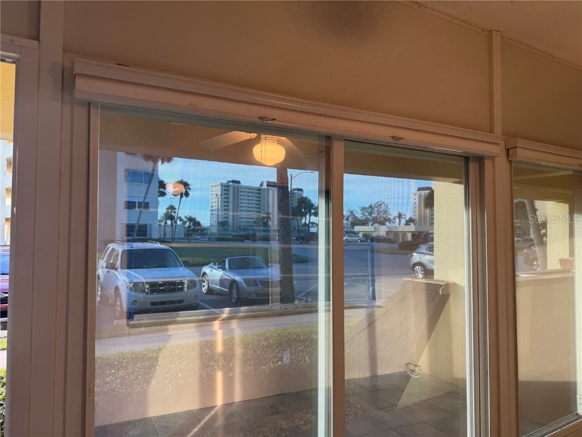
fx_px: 404
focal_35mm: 24
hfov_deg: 71.6
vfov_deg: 56.8
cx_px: 291
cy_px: 218
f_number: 1.78
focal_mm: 6.76
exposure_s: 1/174
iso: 80
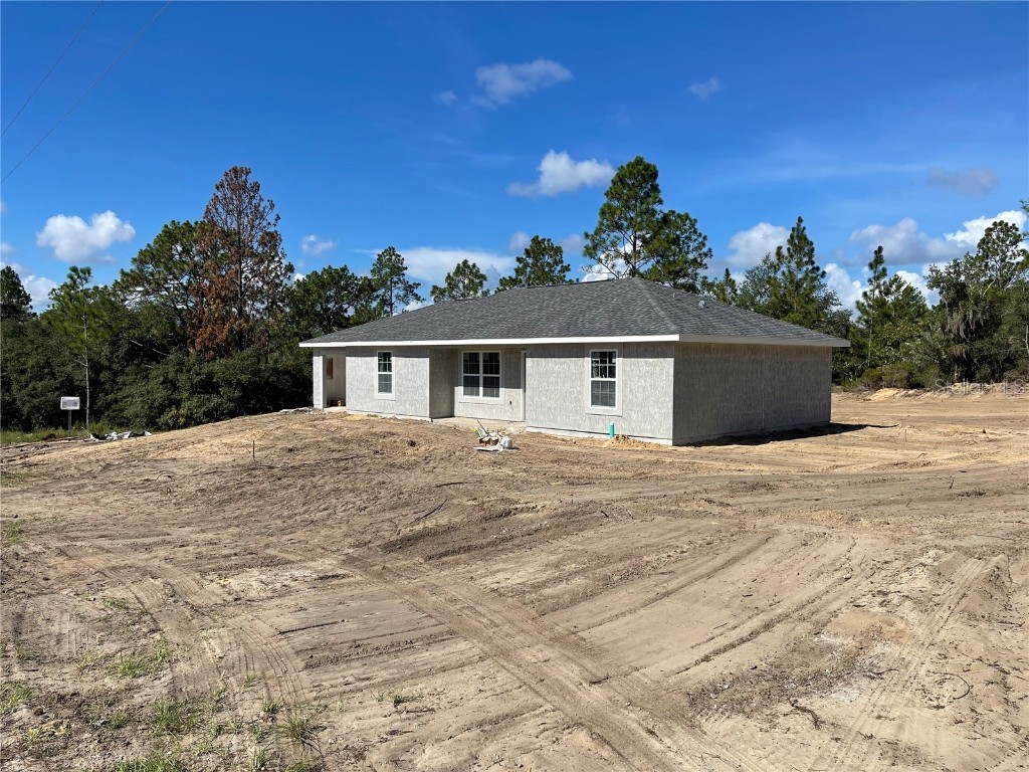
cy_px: 386
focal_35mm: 26
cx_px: 514
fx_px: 773
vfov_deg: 53.1
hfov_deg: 67.3
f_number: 1.6
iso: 32
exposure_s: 1/4902
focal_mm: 5.1
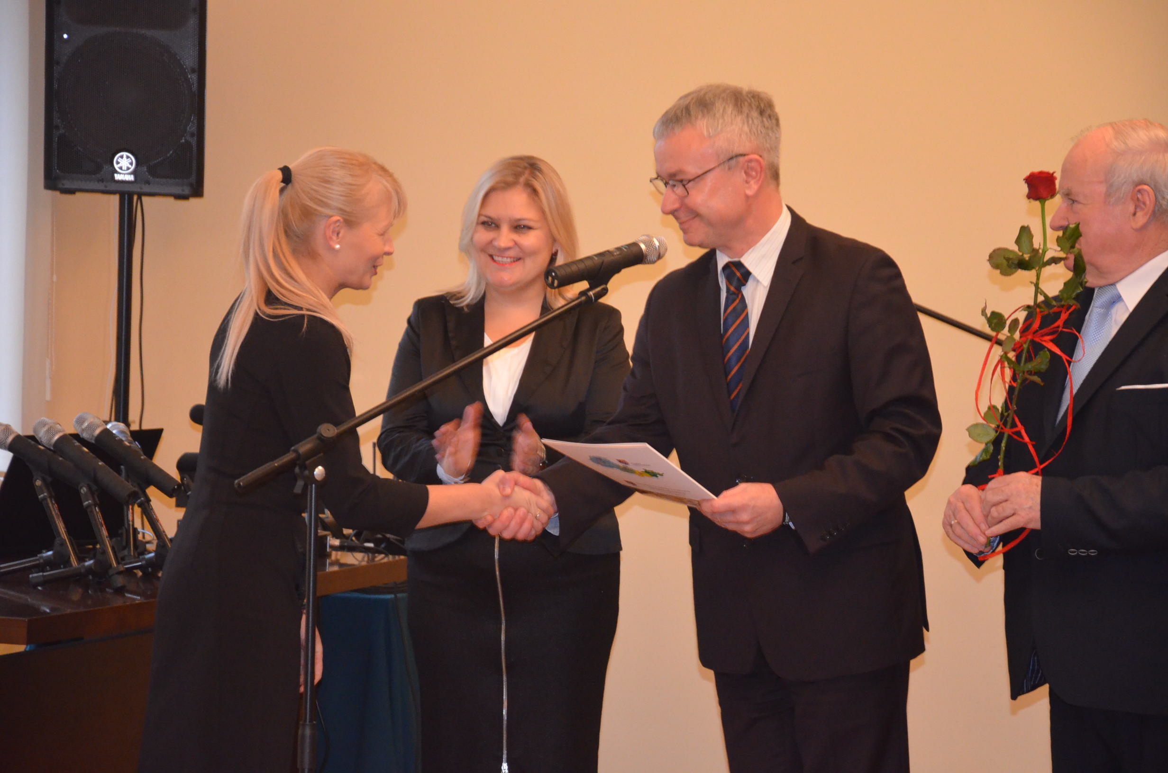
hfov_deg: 15.2
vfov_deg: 10.1
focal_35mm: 135
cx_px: 584
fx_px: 4371
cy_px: 386
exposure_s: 1/60
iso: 3200
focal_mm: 90
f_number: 5.6
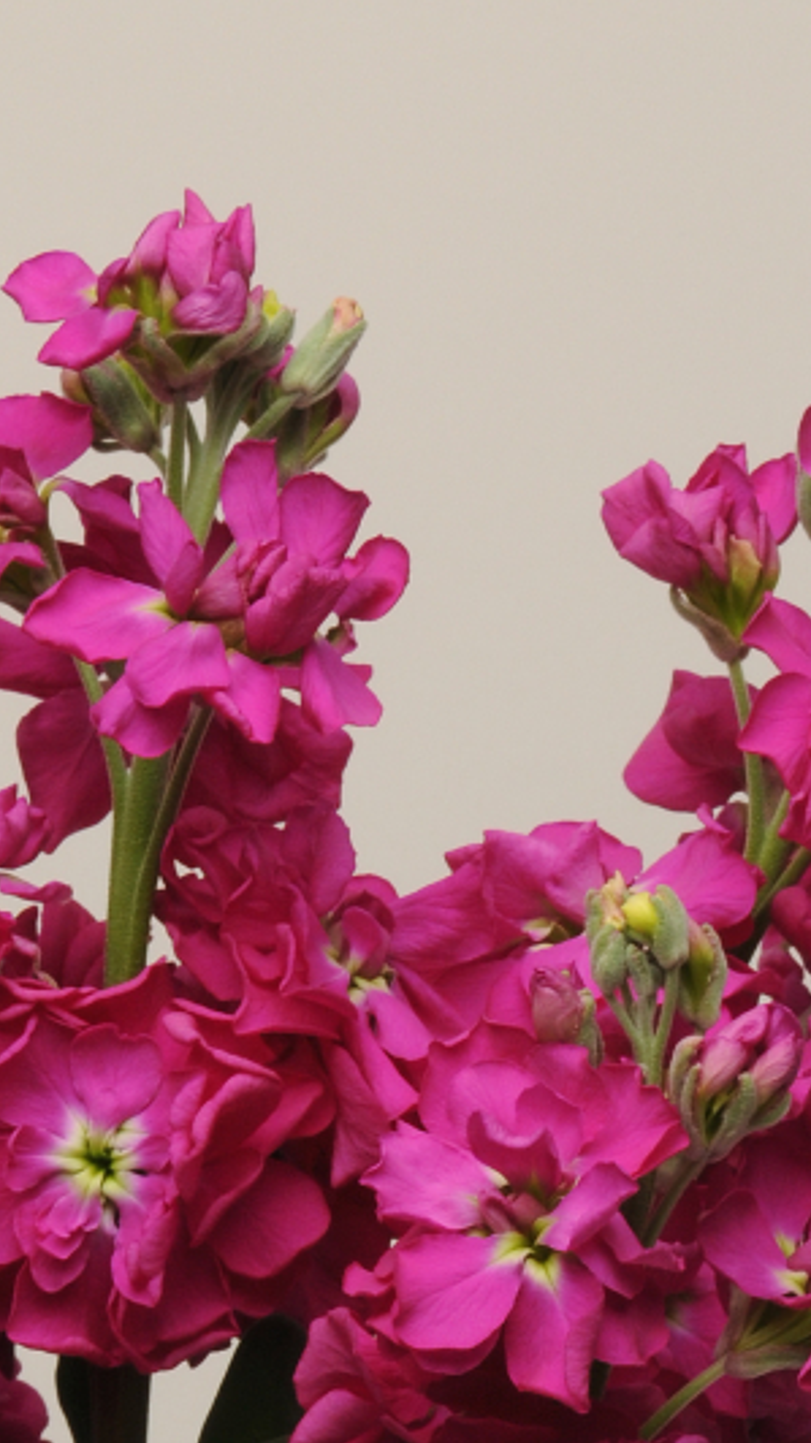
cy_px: 1953
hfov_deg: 2.5
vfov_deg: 4.3
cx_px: 170
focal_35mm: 496
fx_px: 18958
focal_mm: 105
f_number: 18
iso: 200
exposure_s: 1/60
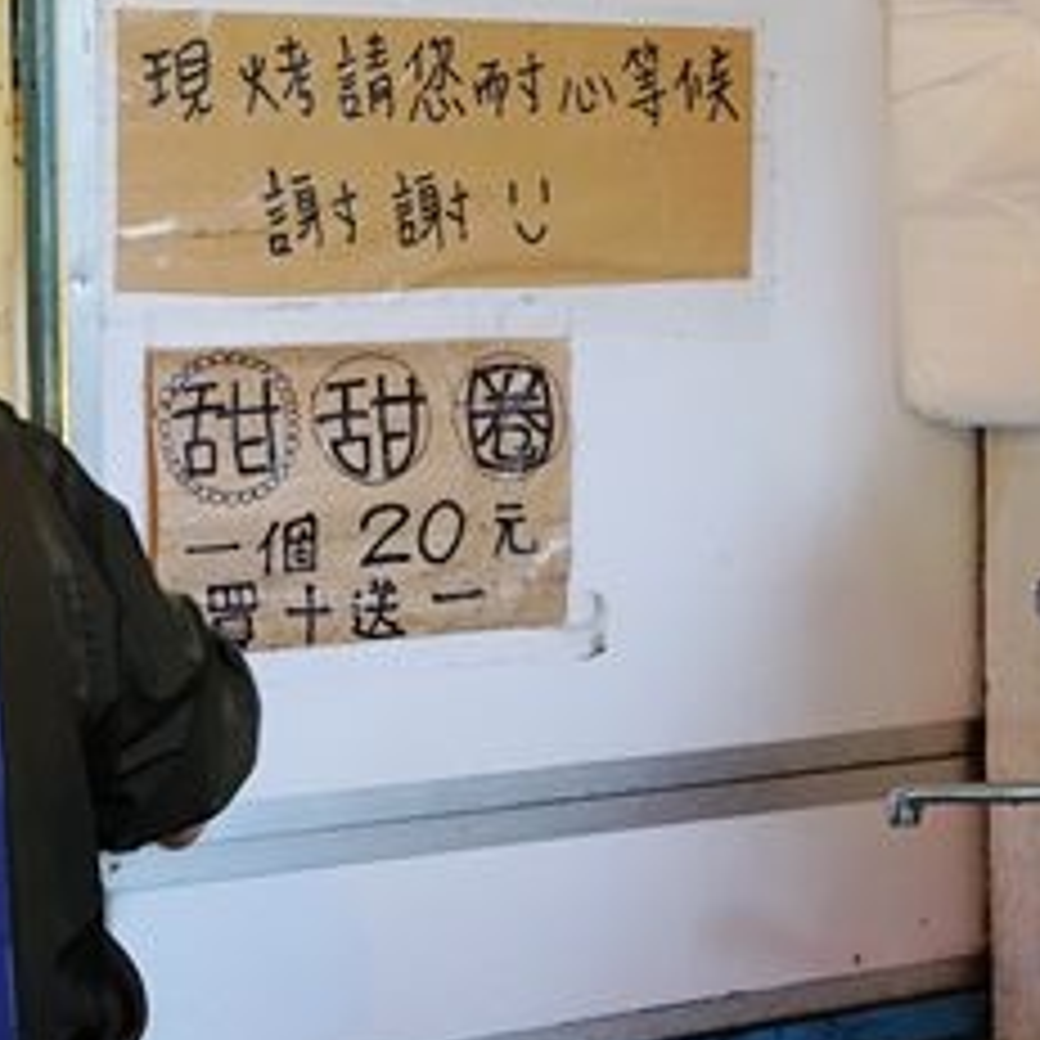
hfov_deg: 20.1
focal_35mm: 86
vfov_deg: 20.1
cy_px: 380
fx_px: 2923
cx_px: 396
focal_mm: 13.34
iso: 640
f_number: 2.8
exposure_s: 1/40
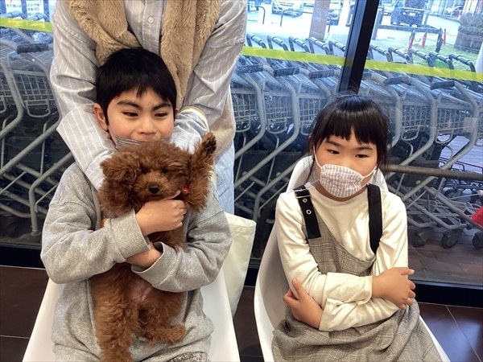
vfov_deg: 45.4
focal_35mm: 31
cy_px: 181
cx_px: 242
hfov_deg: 58.4
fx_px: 433
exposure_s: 1/60
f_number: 2.4
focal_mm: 3.3
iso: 100
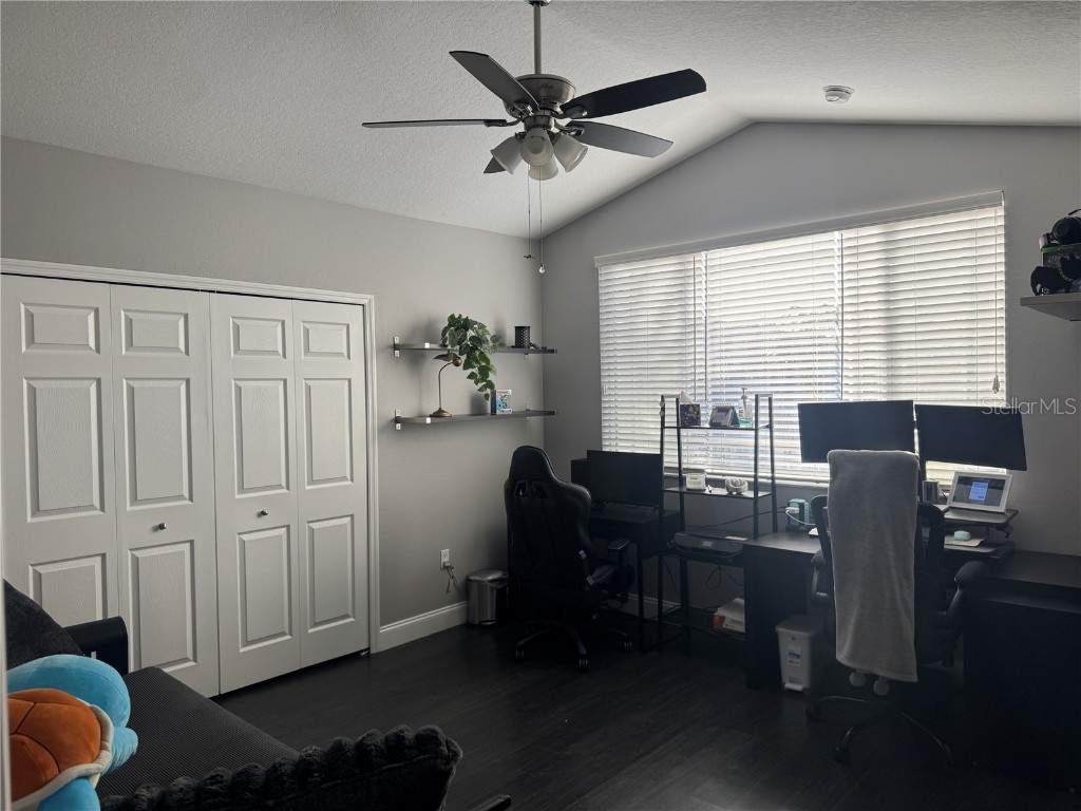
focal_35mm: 24
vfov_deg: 56.8
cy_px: 406
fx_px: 749
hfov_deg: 71.6
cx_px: 540
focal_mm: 6.76
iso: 80
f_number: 1.78
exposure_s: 1/325
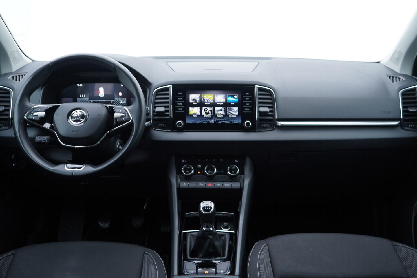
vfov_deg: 36.9
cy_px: 139
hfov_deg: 53.1
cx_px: 208
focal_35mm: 36
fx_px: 417
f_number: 2.8
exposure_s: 1/40
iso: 160
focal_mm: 24
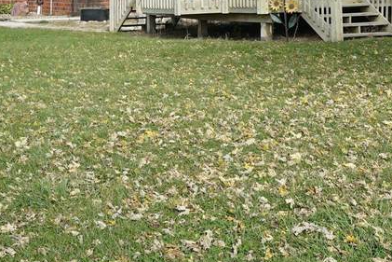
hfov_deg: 25.9
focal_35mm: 73
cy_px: -75
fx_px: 795
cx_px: 412
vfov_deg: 17.6
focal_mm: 24
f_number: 8
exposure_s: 1/500
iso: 320
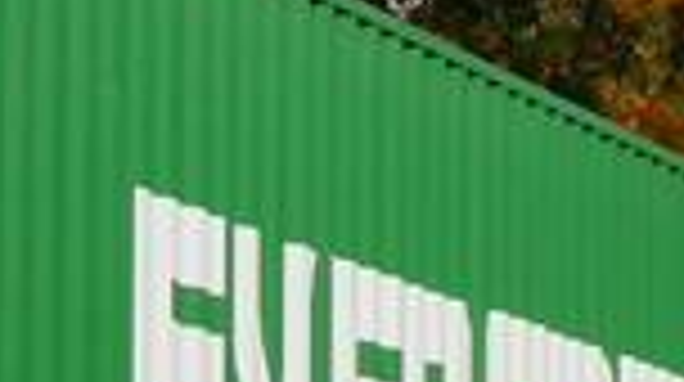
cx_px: -752
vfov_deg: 3.7
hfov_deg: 6.4
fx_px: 5922
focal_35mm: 327
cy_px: 364
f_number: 4.2
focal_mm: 10.3
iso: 80
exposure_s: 1/500
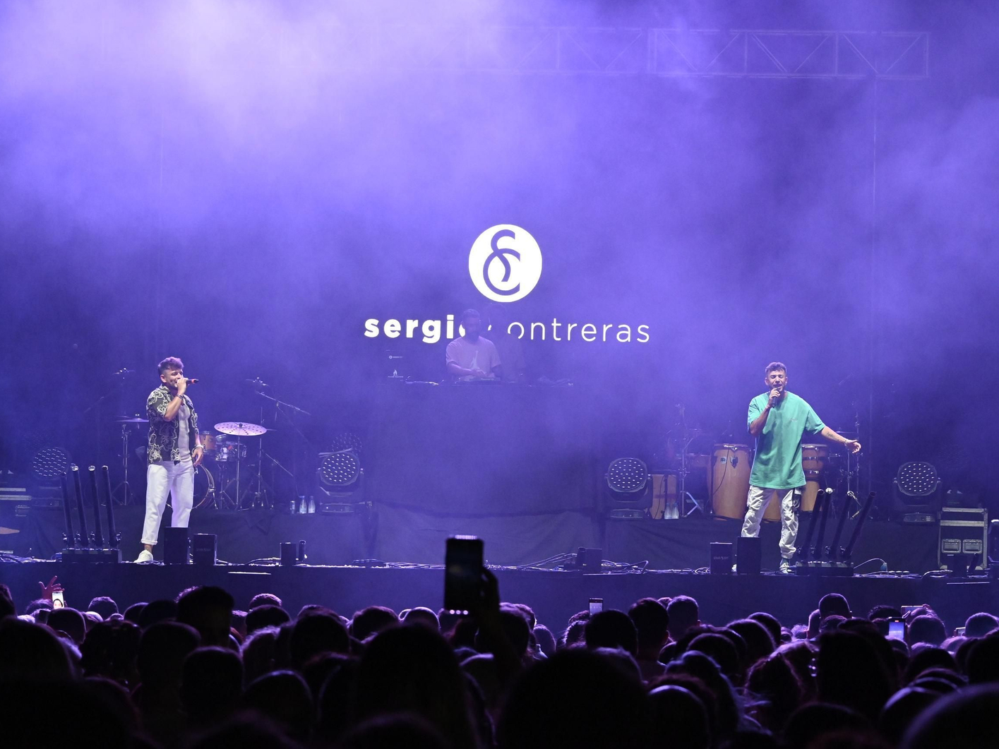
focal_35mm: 126
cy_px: 375
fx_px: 3623
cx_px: 527
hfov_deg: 15.7
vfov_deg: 11.8
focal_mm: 77
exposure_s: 1/200
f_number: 6.3
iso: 5000
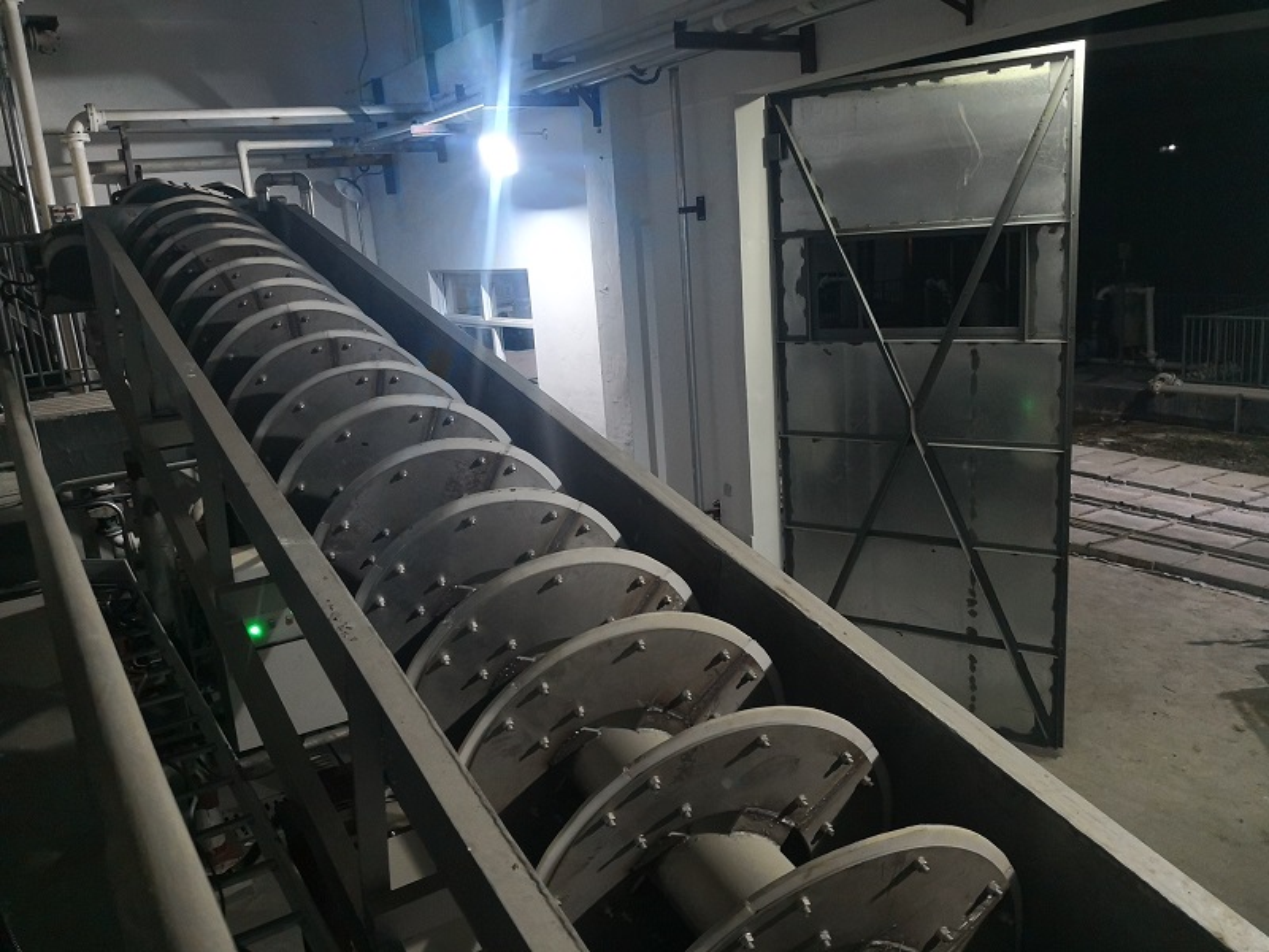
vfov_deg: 51.4
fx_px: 990
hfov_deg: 65.3
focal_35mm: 27
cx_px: 634
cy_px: 476
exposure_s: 1/20
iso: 400
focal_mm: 3.95
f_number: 1.6
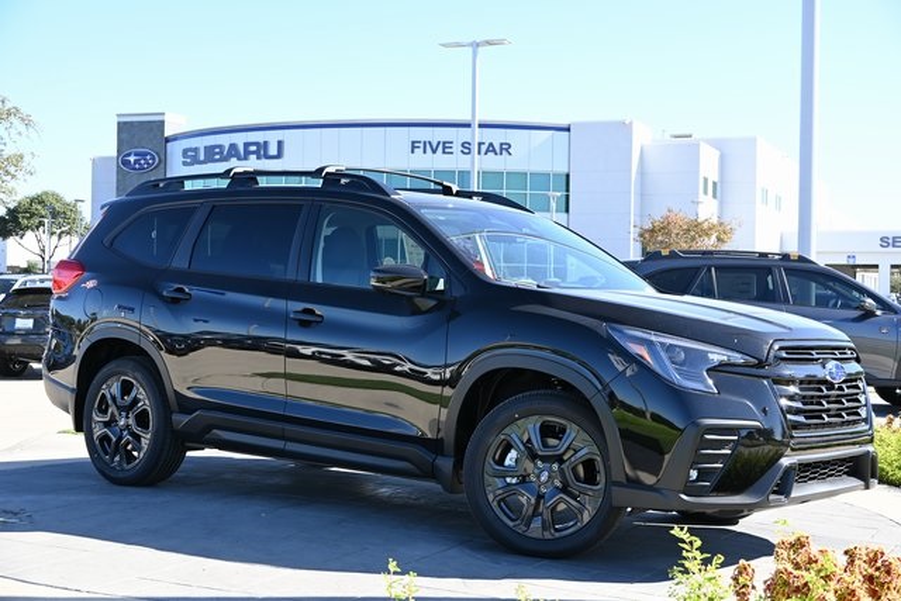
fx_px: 1295
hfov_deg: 38.4
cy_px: 300
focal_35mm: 52
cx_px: 450
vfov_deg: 26.1
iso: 180
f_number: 5.6
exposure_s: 1/250
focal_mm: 34.5
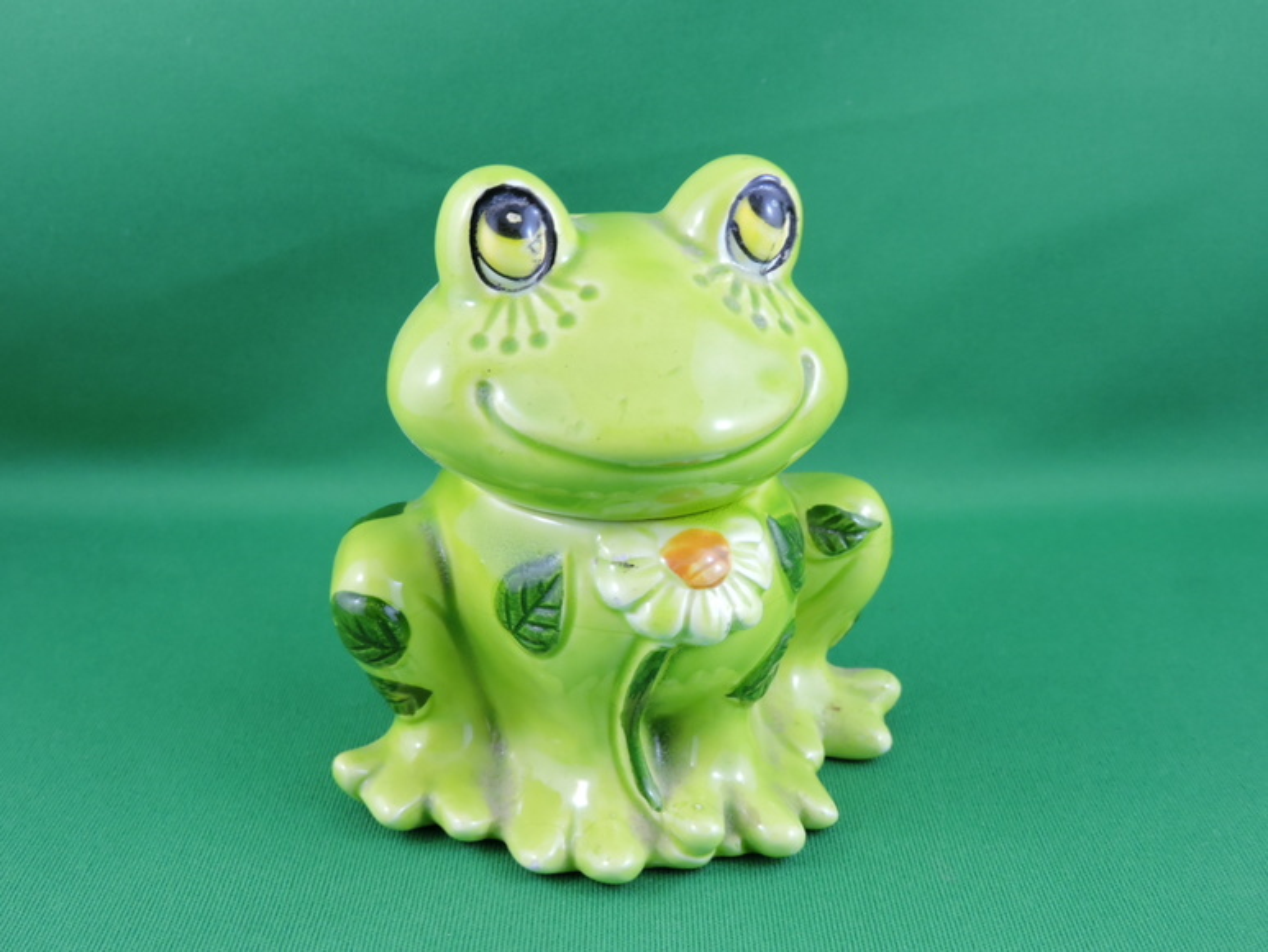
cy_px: 476
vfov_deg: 36.0
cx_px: 634
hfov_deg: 46.8
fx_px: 1465
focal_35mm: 40
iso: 560
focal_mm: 7.2
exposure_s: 1/125
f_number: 3.8
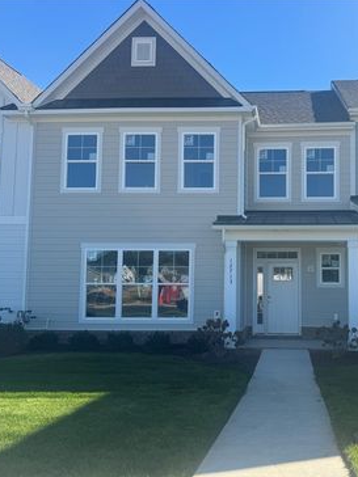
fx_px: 455
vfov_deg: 55.4
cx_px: 270
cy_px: 242
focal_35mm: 33
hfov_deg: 41.6
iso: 80
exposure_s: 1/2833
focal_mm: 6.76
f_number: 1.78
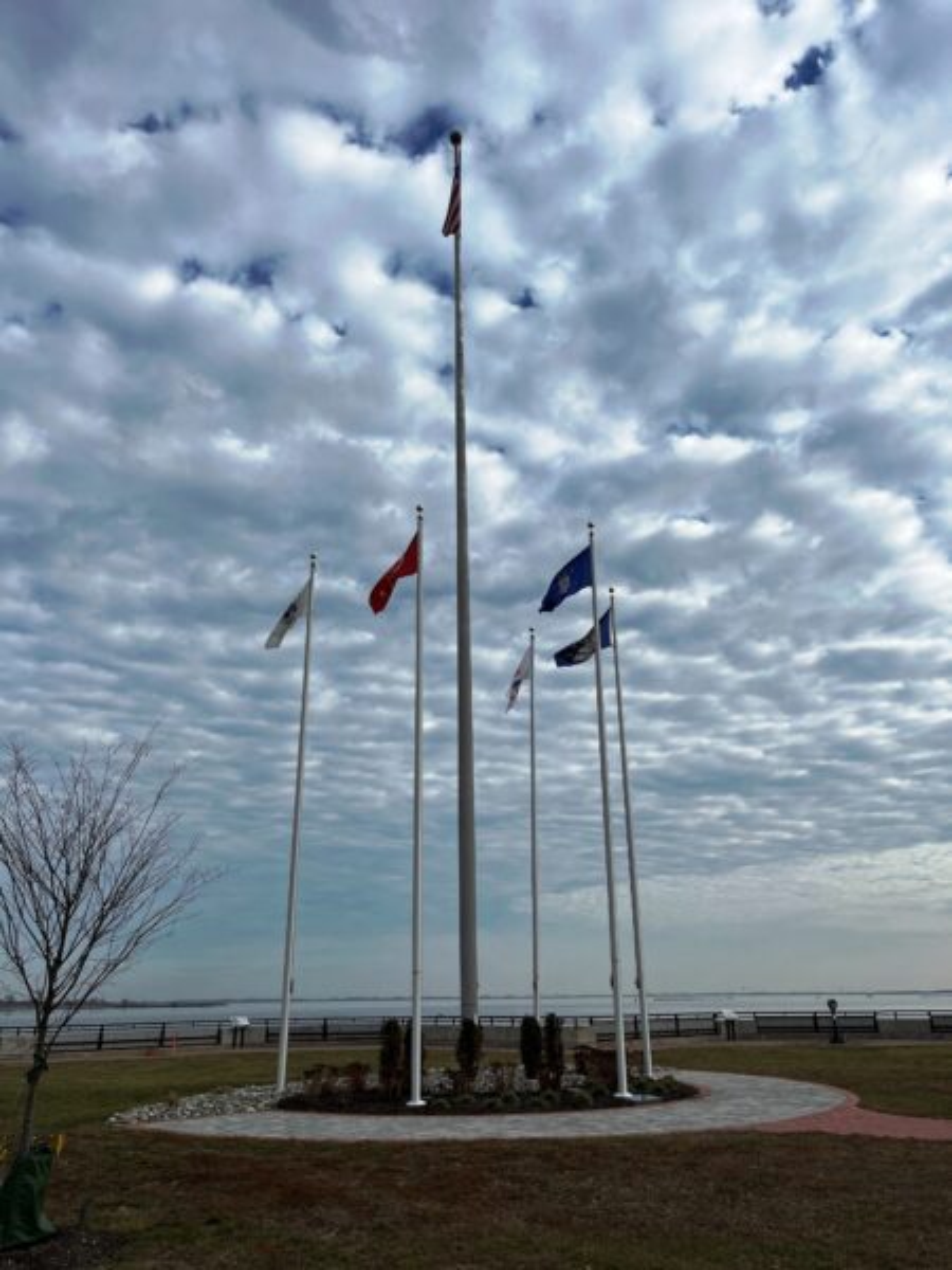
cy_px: 635
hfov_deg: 53.1
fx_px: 953
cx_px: 476
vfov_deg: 67.3
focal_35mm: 26
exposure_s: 1/6173
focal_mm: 5.1
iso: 50
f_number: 1.6
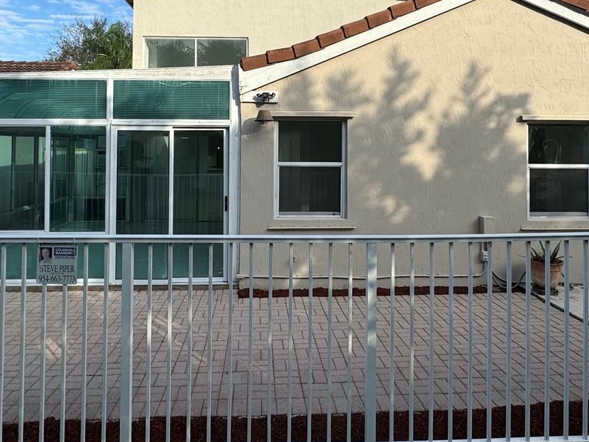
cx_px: 278
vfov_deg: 50.2
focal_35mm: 27
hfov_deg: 65.3
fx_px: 459
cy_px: 138
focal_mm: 2.22
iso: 40
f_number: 2.2
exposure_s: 1/1789
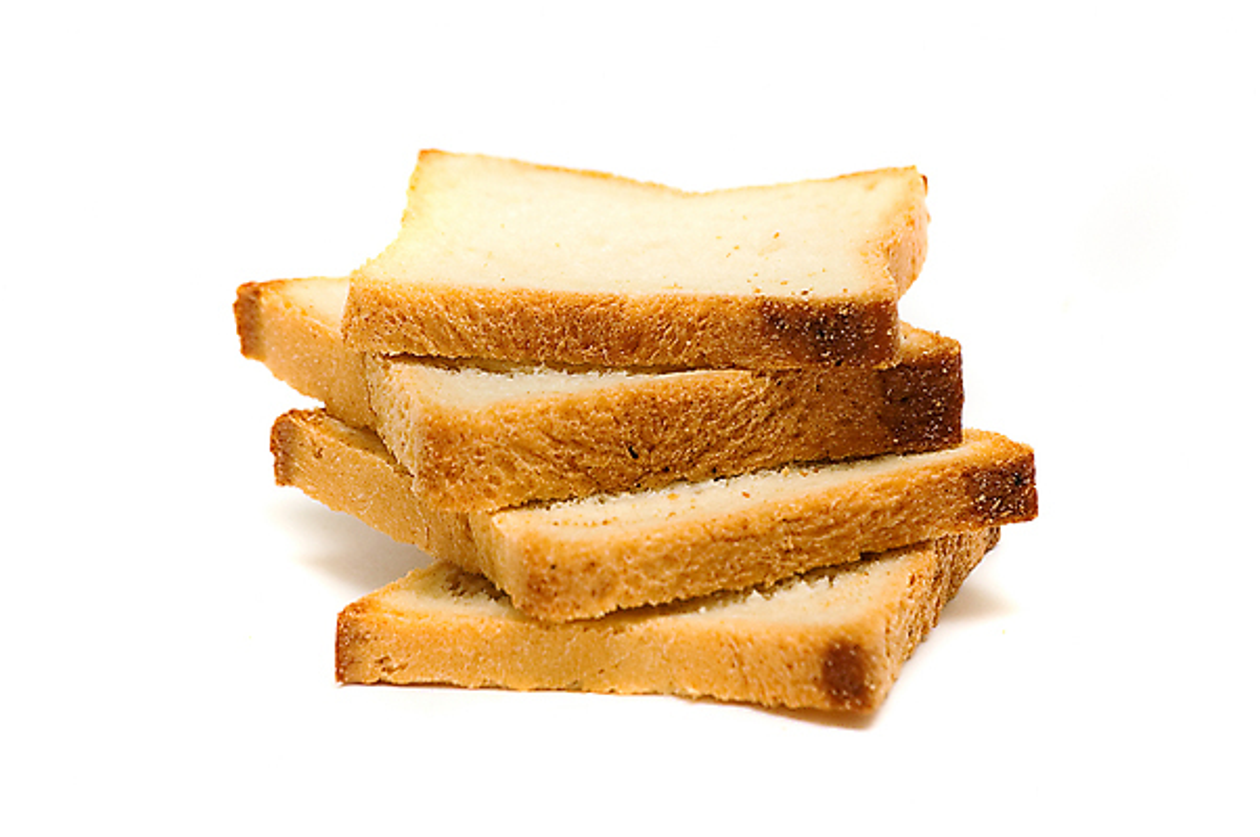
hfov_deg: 14.4
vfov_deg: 9.6
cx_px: 630
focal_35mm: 142
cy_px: 418
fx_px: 4982
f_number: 9
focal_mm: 95
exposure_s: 1/60
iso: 200
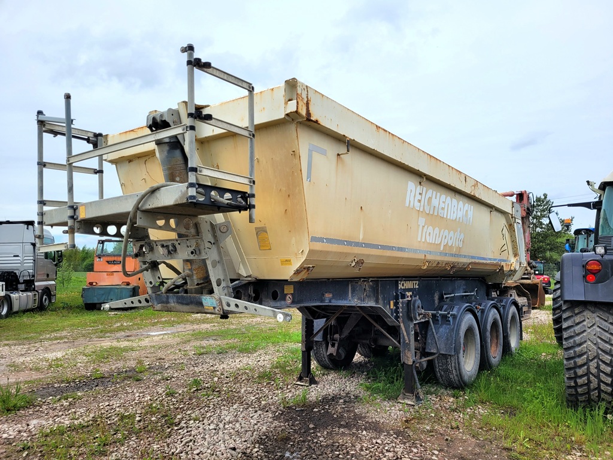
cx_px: 306
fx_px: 460
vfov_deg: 53.1
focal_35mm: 26
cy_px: 230
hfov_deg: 67.3
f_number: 1.8
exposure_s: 1/2500
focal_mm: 5.4
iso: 40
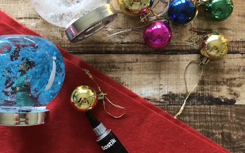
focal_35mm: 43
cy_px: 66
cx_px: 95
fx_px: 287
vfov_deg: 29.8
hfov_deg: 45.9
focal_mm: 4
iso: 100
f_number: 1.8
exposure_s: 1/12
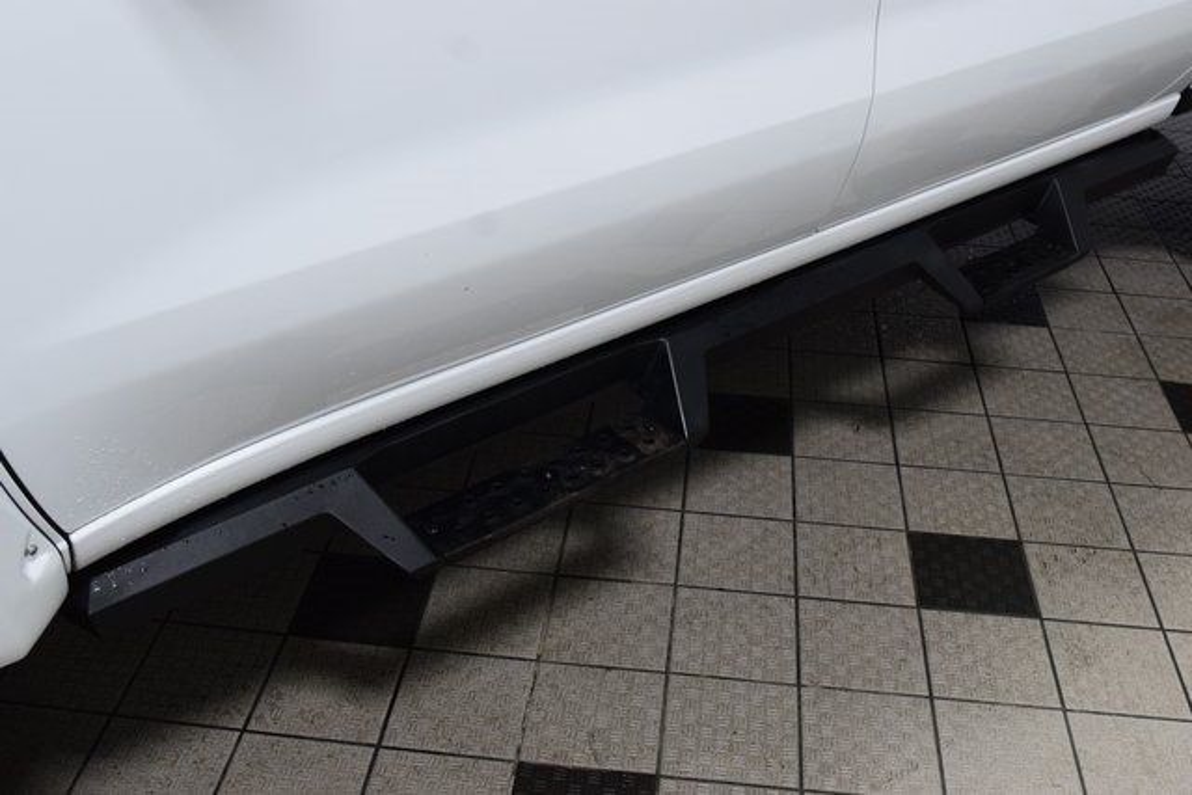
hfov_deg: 53.1
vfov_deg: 36.9
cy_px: 398
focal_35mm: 36
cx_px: 596
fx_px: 1192
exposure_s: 1/60
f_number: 6.3
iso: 1600
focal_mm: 24
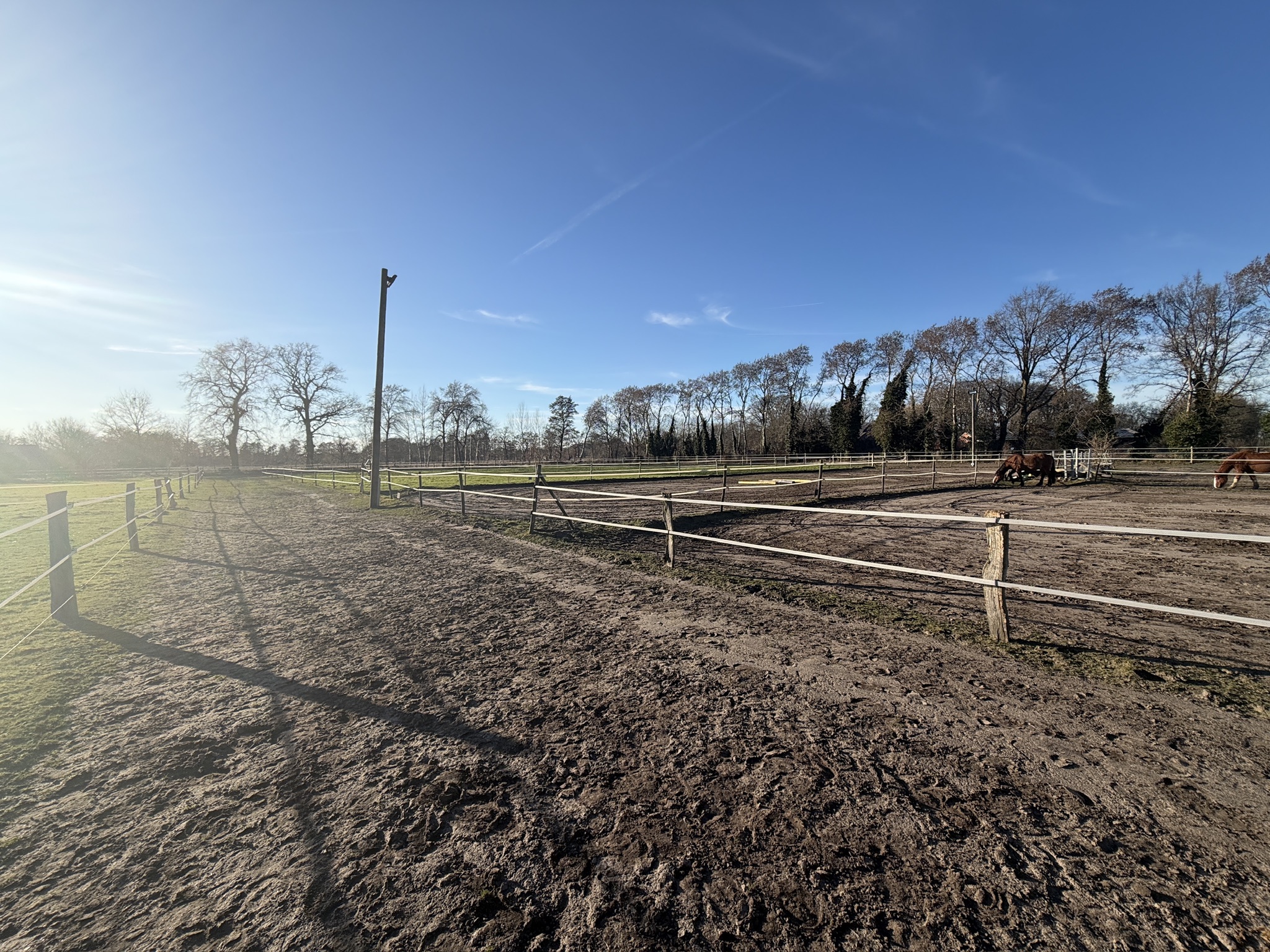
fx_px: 514
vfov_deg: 85.7
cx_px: 635
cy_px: 476
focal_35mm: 14
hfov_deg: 102.1
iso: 25
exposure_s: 1/770
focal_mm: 2.22
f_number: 2.2
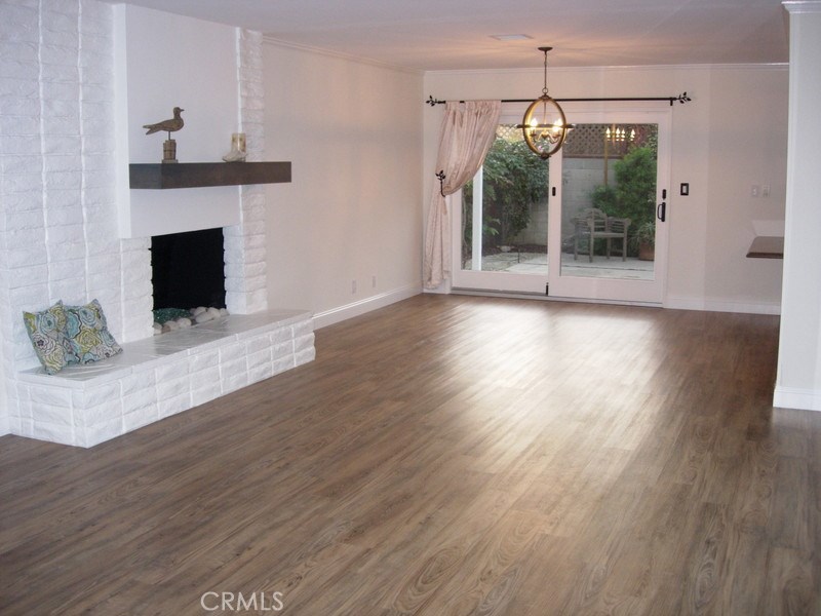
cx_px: 410
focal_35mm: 38
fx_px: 901
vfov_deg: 37.7
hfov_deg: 49.0
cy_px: 308
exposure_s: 1/55.3
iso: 137
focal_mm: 7.8
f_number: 2.8
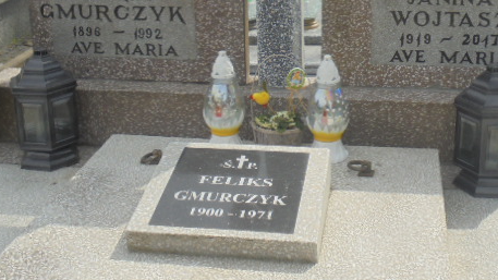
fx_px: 766
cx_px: 274
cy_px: 44
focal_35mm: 58
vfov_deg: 20.4
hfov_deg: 36.0
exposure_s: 1/640
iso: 100
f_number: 4.2
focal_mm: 6.9
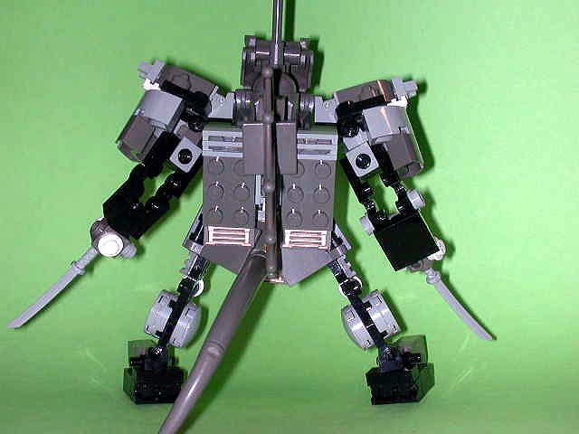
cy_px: 217
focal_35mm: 64
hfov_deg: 30.3
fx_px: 1070
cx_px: 290
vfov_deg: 22.9
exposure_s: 1/59.9
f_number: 5.9
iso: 100
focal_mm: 9.7
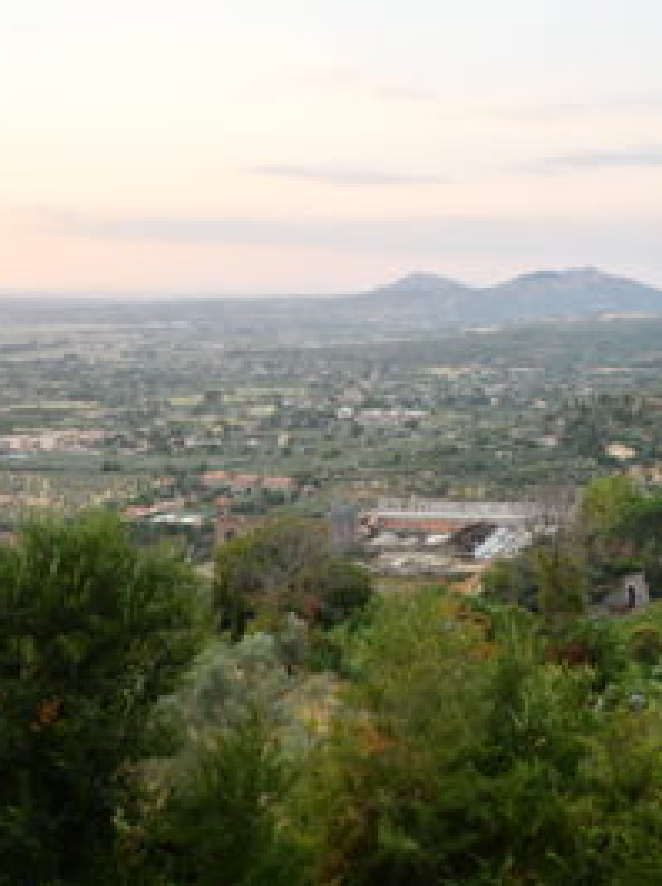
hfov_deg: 29.2
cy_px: 443
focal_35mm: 48
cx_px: 572
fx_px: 1227
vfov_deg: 39.7
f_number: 3.5
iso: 100
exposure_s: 1/125
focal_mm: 22
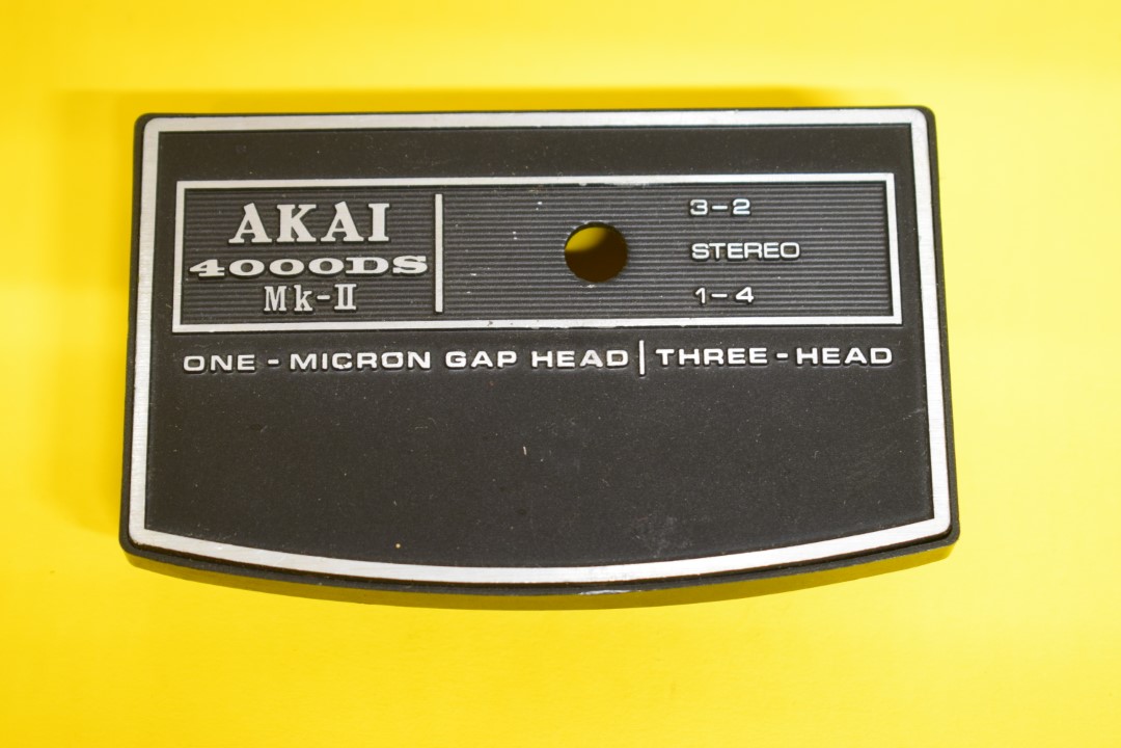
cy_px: 374
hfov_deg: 24.6
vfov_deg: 16.6
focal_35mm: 82
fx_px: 2569
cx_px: 560
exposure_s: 1/15
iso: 900
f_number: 6.3
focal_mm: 55
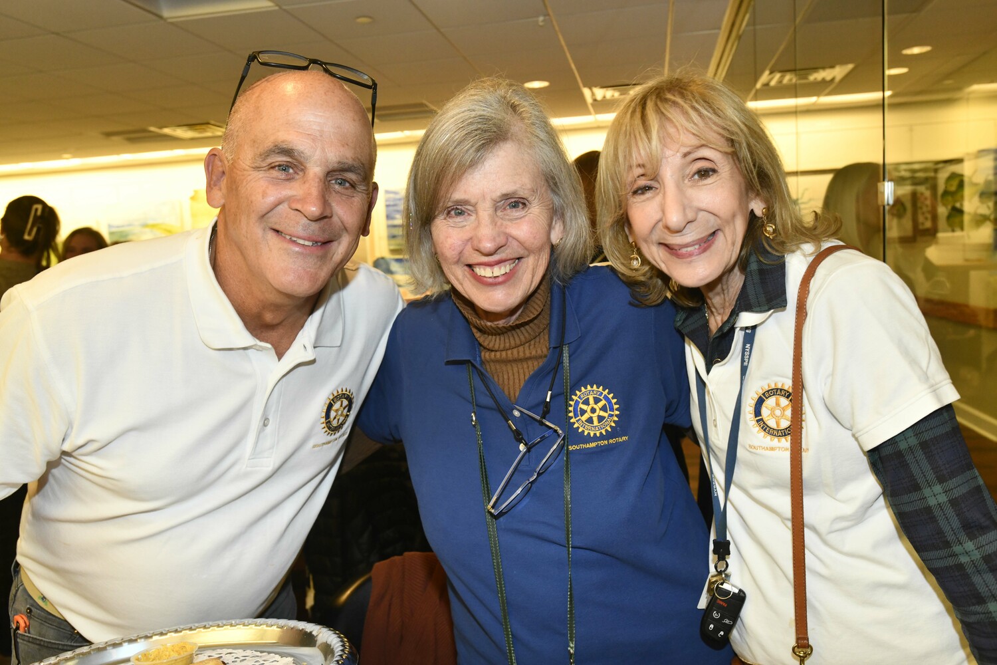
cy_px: 332
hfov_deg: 65.5
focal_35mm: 28
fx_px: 775
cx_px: 498
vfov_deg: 46.4
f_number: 9
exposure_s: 1/60
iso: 2000
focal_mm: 28
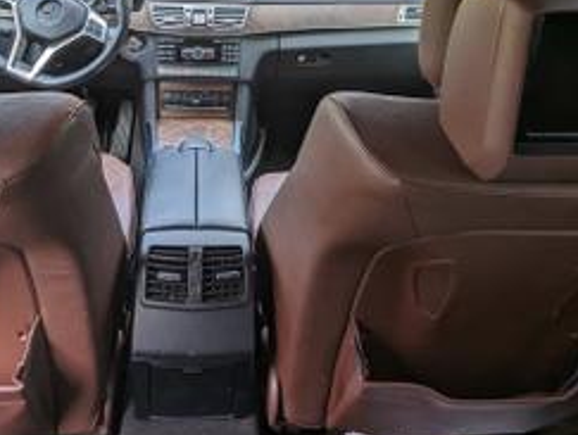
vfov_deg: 38.3
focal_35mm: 33
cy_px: 0
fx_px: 552
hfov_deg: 54.8
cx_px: 228
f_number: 2.2
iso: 44
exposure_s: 1/86.9
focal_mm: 2.35
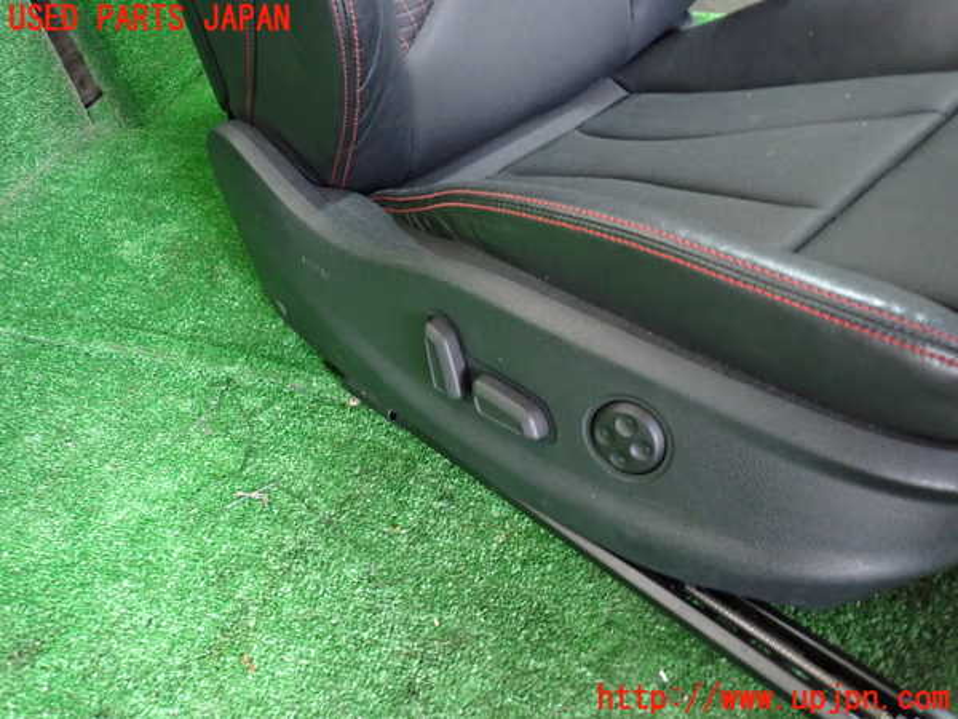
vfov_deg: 54.9
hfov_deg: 69.4
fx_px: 692
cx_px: 479
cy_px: 360
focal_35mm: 25
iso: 800
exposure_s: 1/25
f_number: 2
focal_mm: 4.5
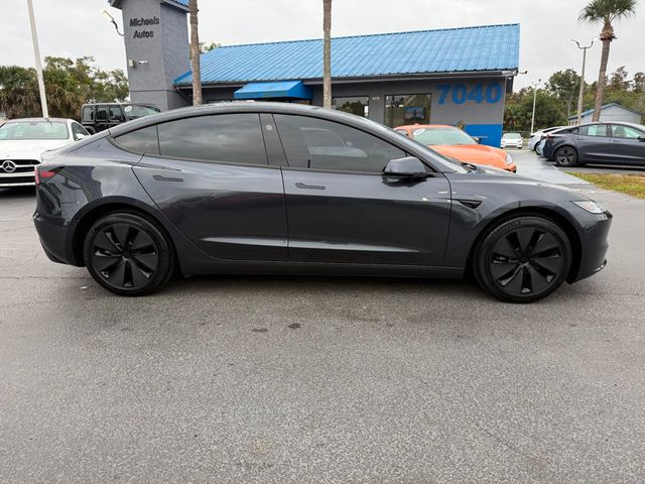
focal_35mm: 24
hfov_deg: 71.6
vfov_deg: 56.8
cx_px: 322
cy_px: 242
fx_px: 447
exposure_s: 1/654
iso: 100
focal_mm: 6.76
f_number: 1.78
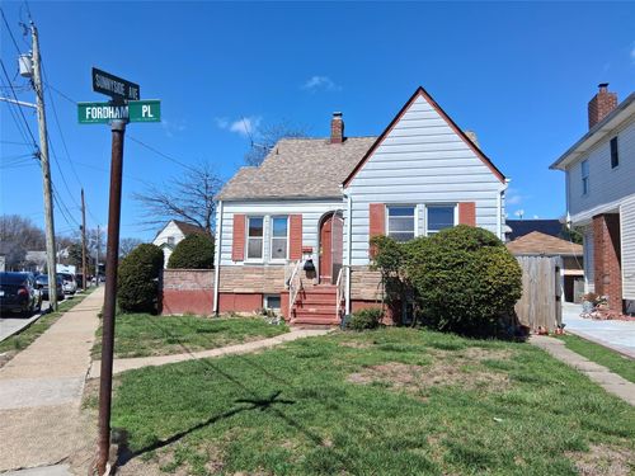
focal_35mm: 26
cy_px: 238
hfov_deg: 67.3
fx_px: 477
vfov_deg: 53.1
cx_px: 318
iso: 25
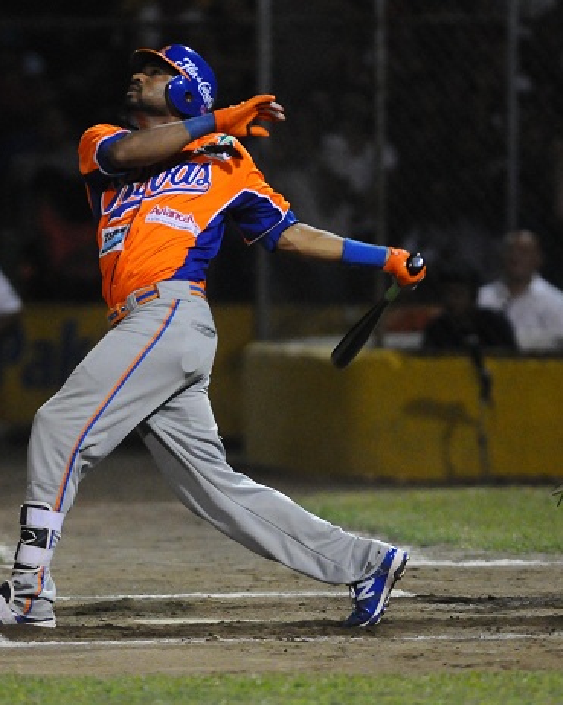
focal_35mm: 639
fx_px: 13322
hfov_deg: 2.4
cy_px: 352
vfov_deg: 3.0
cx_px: 203
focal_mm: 300
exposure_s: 1/500
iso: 3200
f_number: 2.8
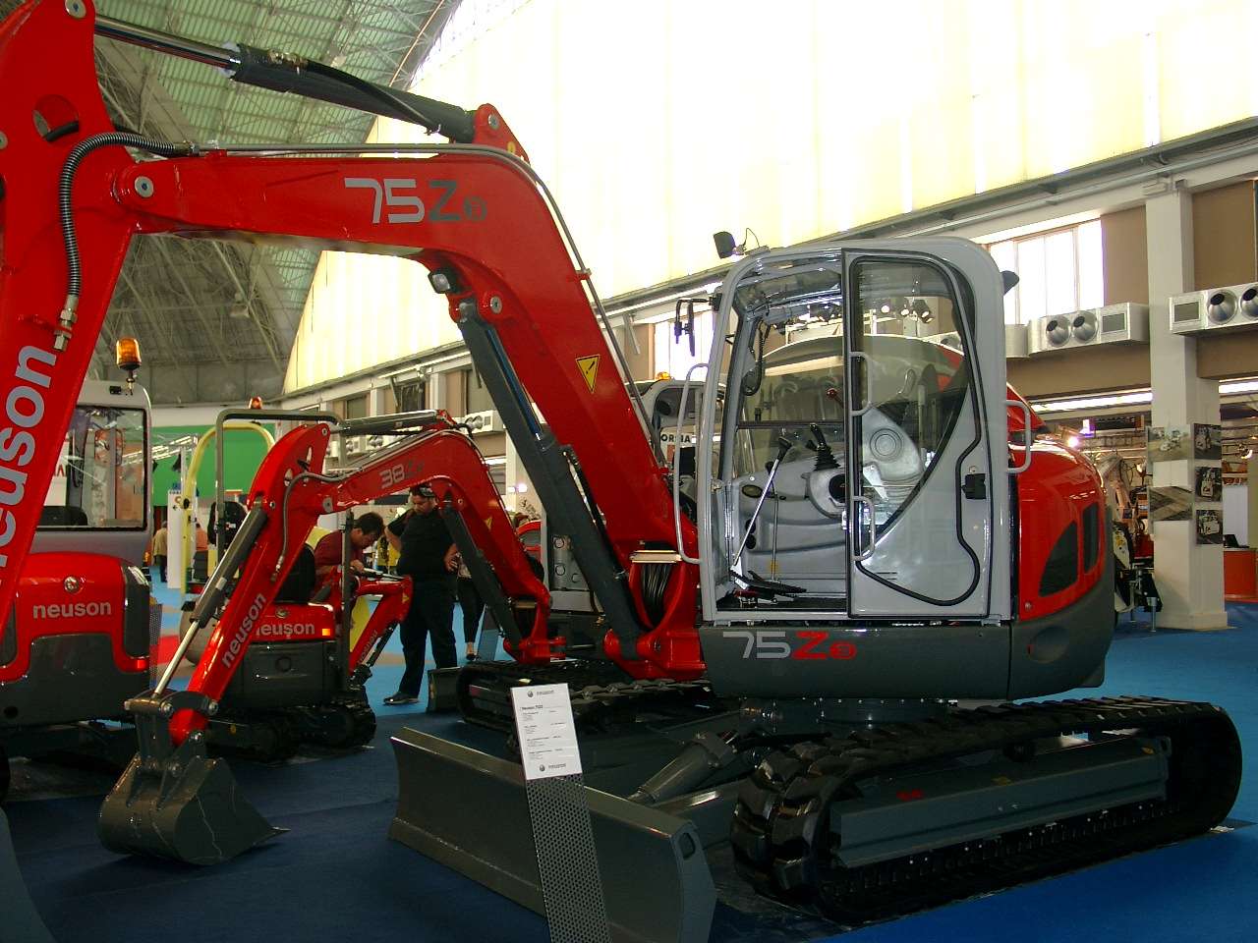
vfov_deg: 41.8
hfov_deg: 54.0
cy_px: 472
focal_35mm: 34
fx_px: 1236
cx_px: 629
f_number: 2
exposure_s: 1/60
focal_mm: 7.13
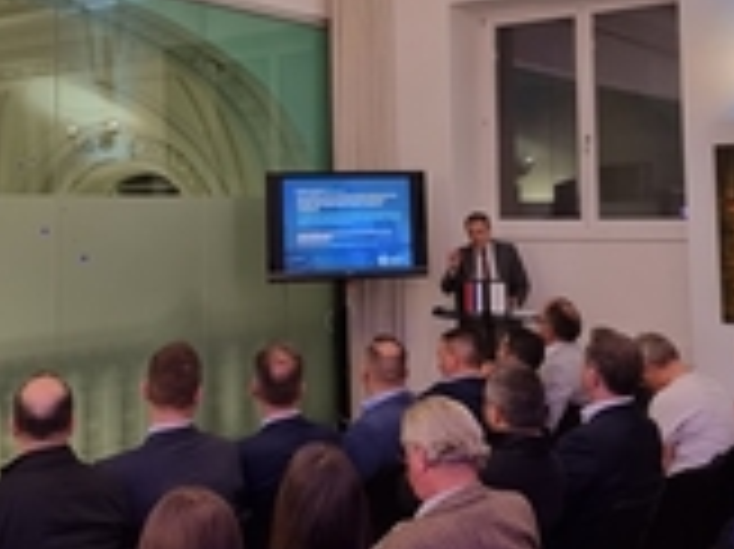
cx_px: 275
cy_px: 144
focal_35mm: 53
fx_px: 1123
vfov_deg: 27.2
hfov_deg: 36.0
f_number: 1.8
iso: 250
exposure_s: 1/50
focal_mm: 6.7
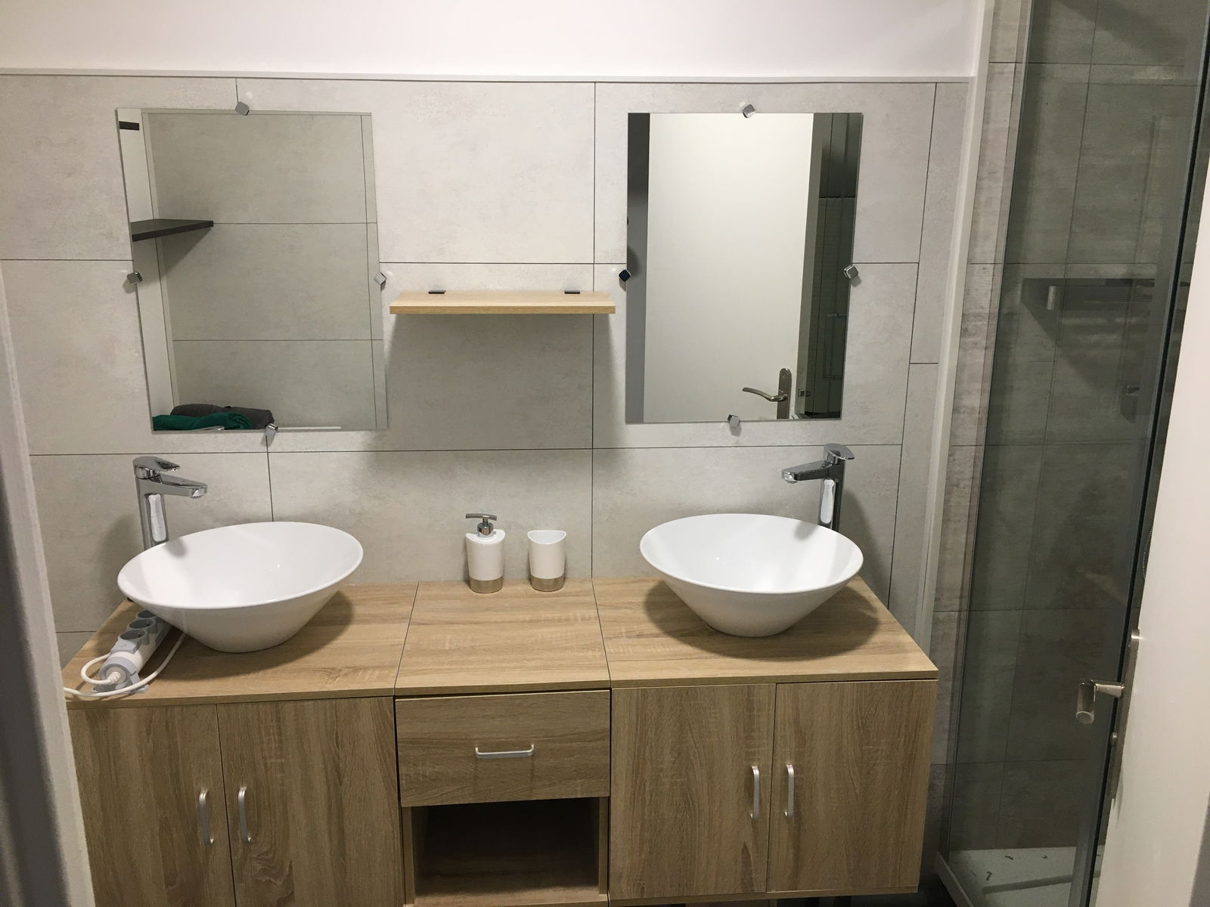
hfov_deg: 61.7
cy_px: 454
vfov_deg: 48.2
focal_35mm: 29
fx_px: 1014
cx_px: 605
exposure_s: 1/33
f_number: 2.2
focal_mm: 4.15
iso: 50
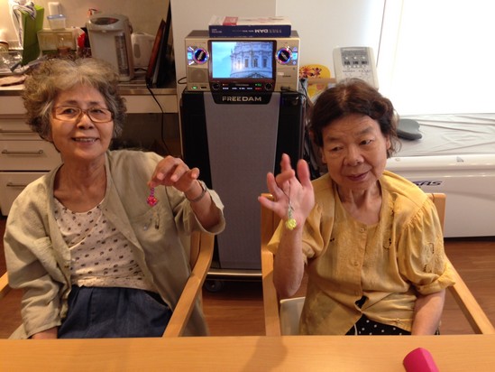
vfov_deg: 43.0
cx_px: 248
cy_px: 186
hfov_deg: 55.3
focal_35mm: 33
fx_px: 472
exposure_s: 1/20
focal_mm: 4.12
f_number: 2.4
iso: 80
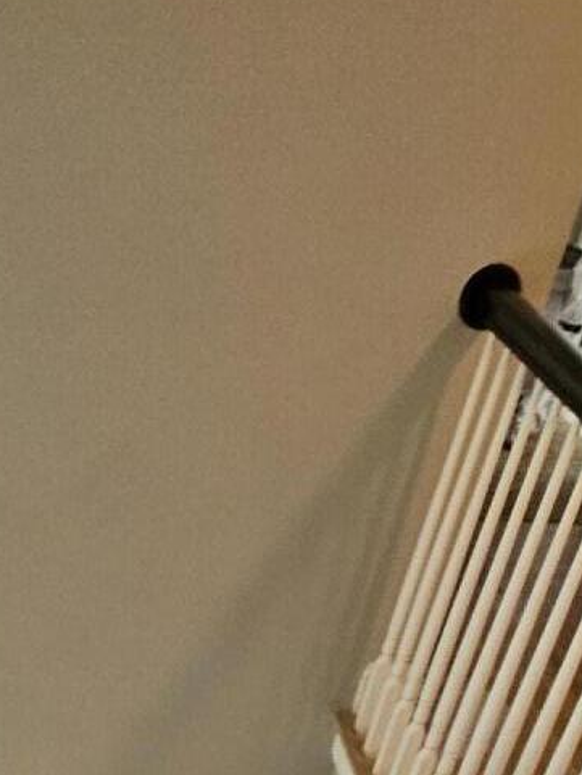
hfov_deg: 24.0
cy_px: 1134
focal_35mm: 54
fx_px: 1210
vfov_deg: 26.6
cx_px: -163
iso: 320
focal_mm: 2.2
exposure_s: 1/40
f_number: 2.2
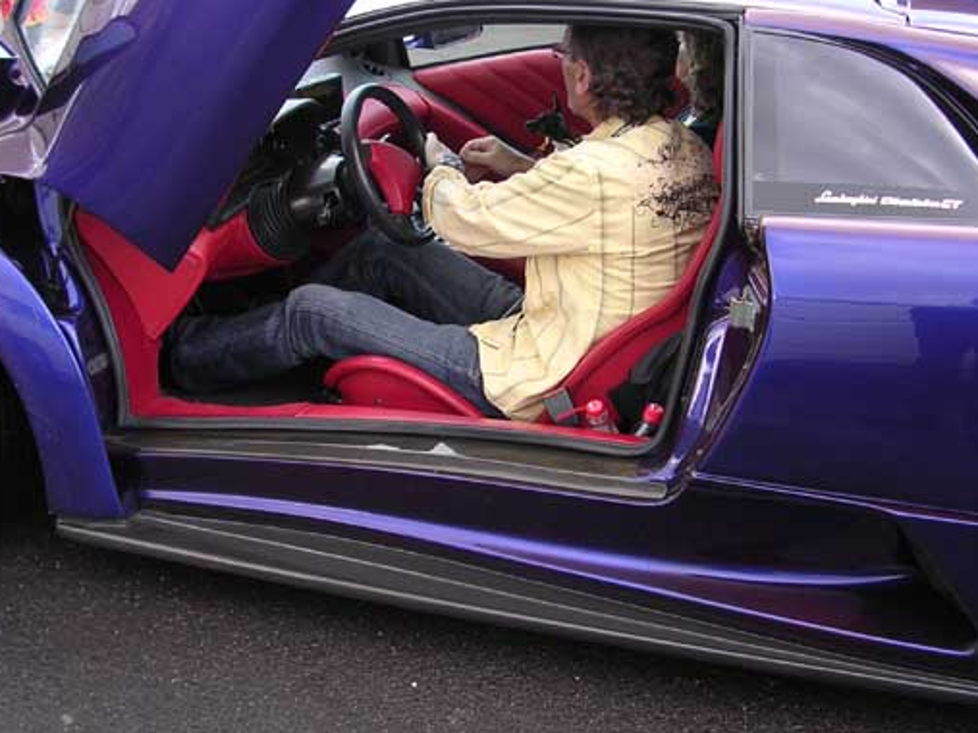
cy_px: 339
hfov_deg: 42.1
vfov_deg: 32.2
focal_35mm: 45
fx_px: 1271
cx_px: 488
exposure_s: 1/87.4
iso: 100
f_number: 2.8
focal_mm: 5.8
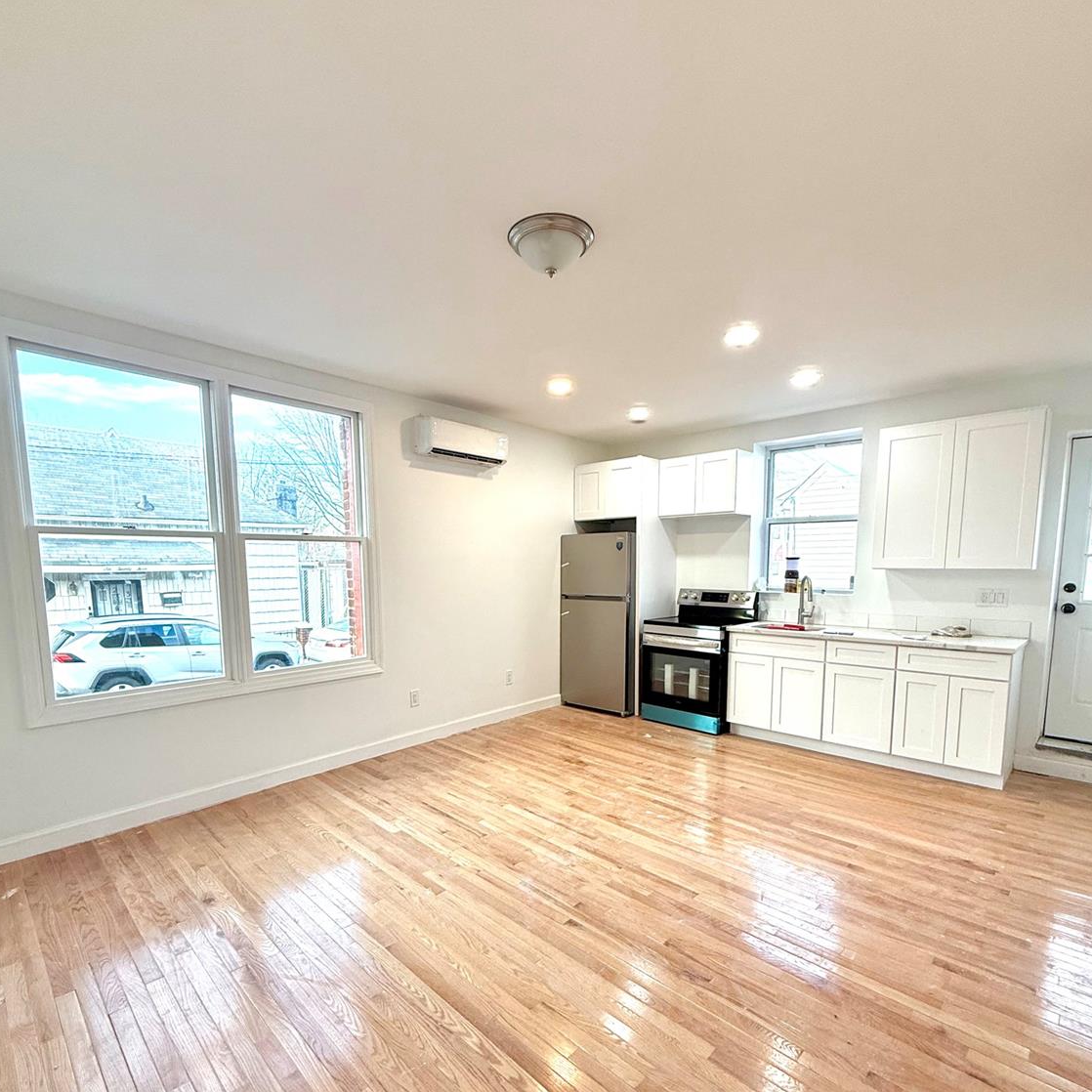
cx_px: 538
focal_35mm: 17
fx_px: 607
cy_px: 640
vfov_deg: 83.2
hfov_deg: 84.0
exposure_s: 1/120
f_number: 2.2
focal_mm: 2.22
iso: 125
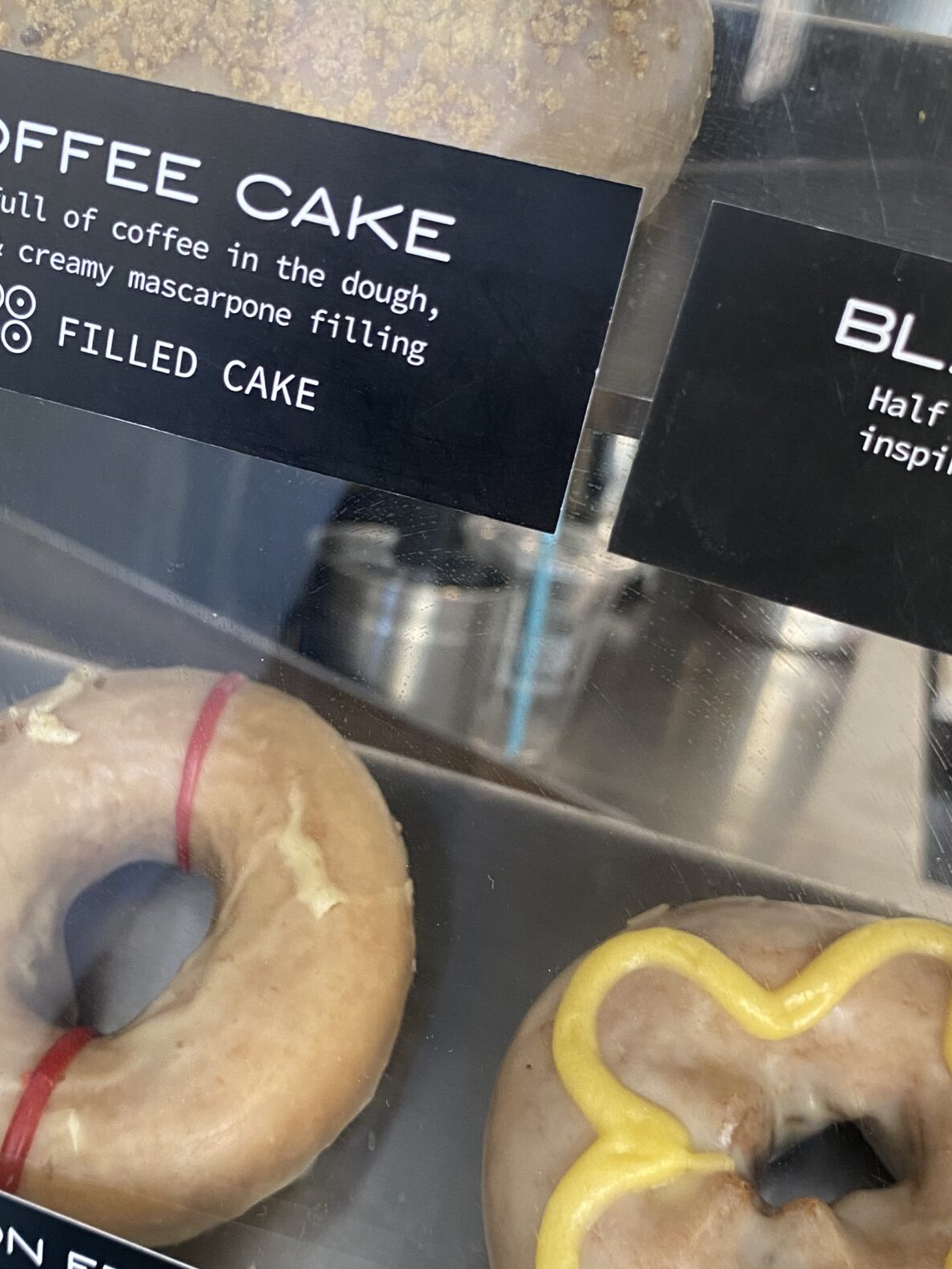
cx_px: 353
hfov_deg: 34.2
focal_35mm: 42
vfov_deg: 44.7
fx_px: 1540
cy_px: 717
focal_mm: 4.25
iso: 160
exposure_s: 1/60
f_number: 1.8
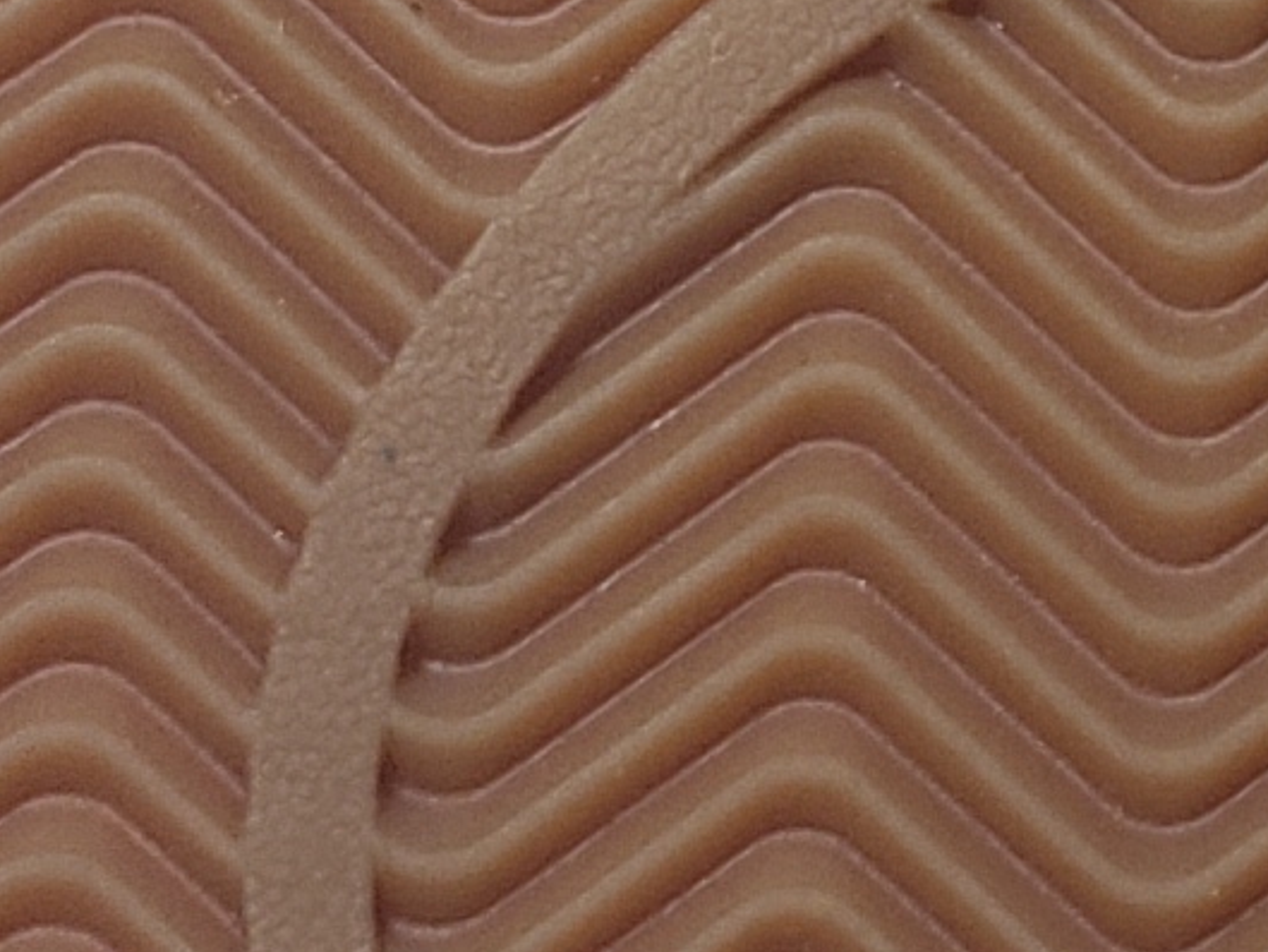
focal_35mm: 198
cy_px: -376
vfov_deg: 7.4
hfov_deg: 9.7
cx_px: 1877
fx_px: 7254
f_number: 1.5
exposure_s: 1/438
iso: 50
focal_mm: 4.3
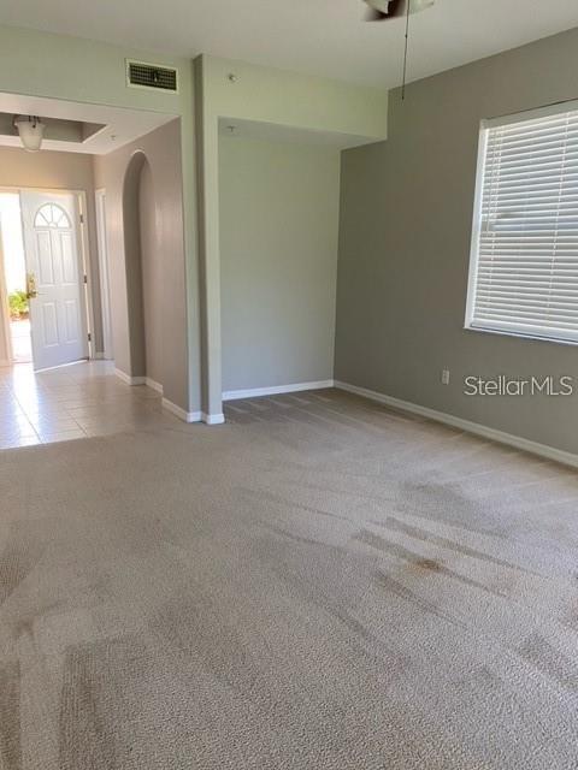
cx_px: 289
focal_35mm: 26
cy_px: 385
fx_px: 579
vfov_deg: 67.3
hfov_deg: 53.1
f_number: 1.8
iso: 125
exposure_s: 1/92
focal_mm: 4.25
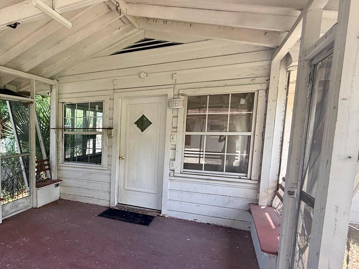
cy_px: 158
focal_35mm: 26
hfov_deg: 58.7
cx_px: 44
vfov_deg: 52.8
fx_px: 270
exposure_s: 1/142
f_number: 2.2
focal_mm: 2.22
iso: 64
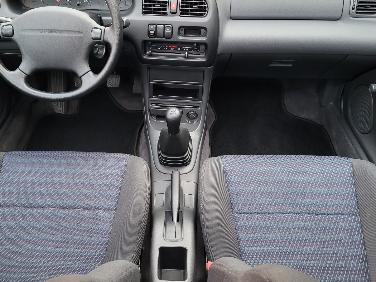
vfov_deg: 41.7
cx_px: 171
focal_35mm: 34
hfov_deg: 53.9
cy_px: 125
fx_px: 369
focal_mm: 5.4
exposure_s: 1/33
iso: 640
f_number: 1.8
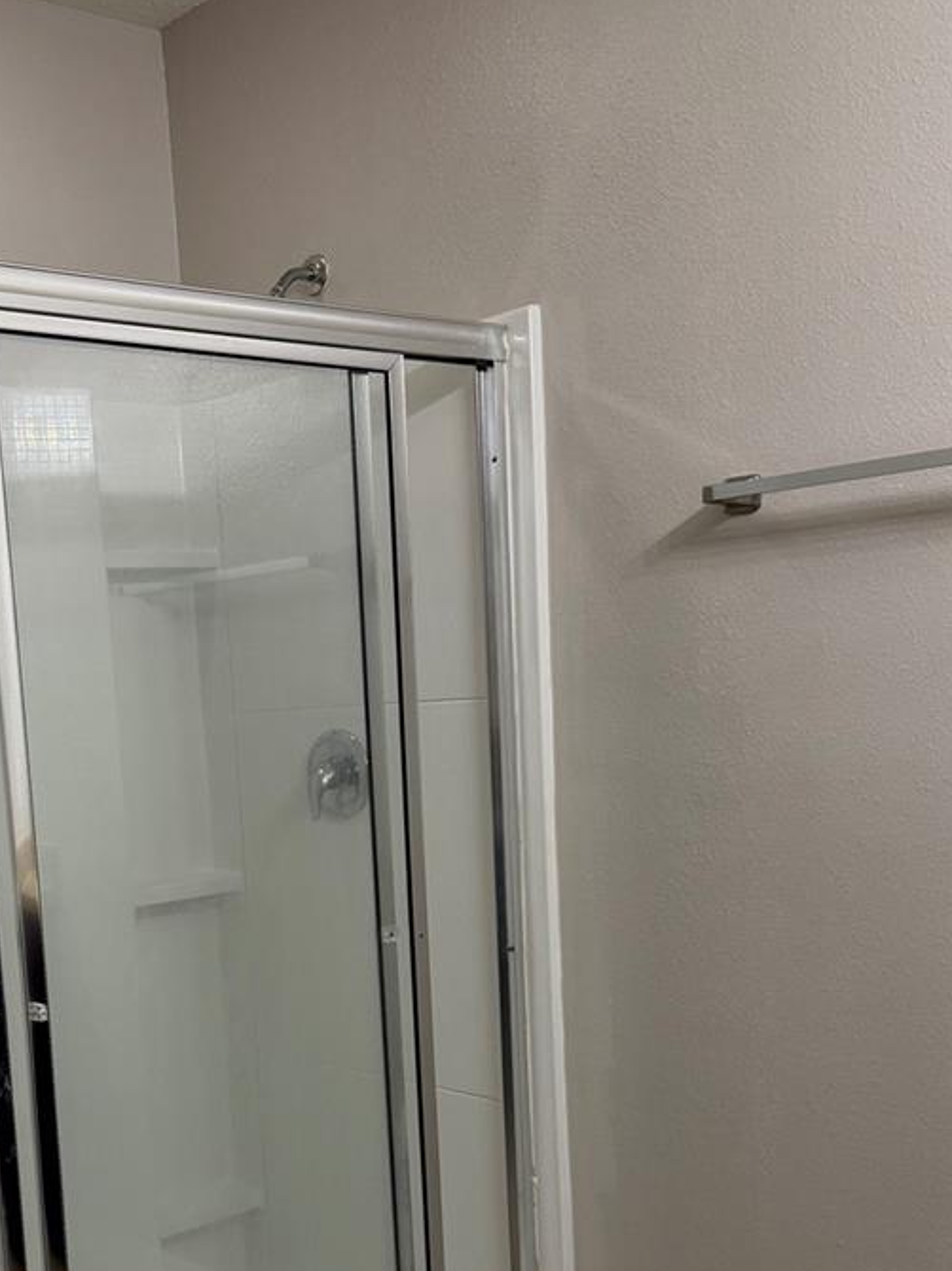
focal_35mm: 43
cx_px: 264
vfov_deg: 42.8
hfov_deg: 33.1
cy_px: 916
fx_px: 1578
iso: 160
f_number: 1.78
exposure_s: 1/120
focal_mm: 6.76
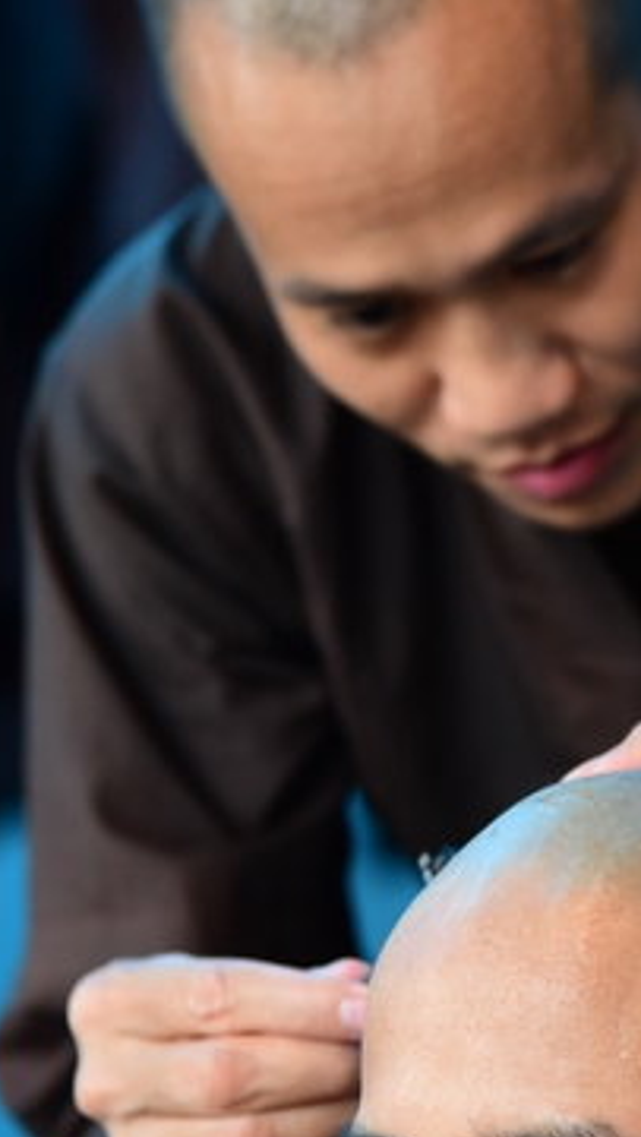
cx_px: 521
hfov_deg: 5.4
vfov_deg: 9.5
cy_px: 616
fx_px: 6846
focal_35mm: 227
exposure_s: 1/40
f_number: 4.5
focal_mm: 120
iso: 1600
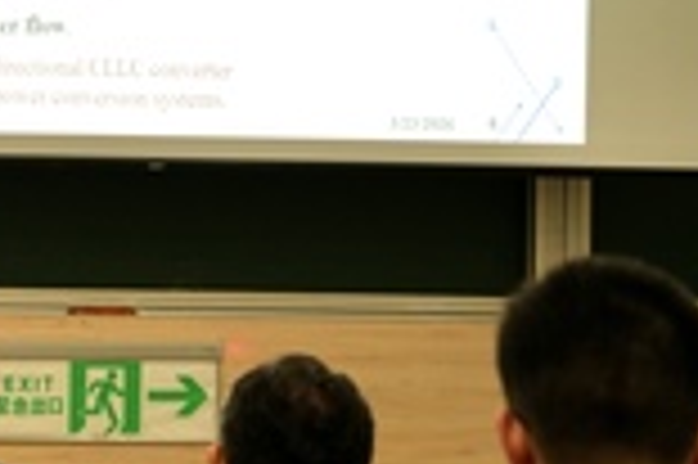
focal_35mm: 213
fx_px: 4125
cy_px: -7
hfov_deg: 9.4
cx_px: -365
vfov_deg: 6.4
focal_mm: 66
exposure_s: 1/160
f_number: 4
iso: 800
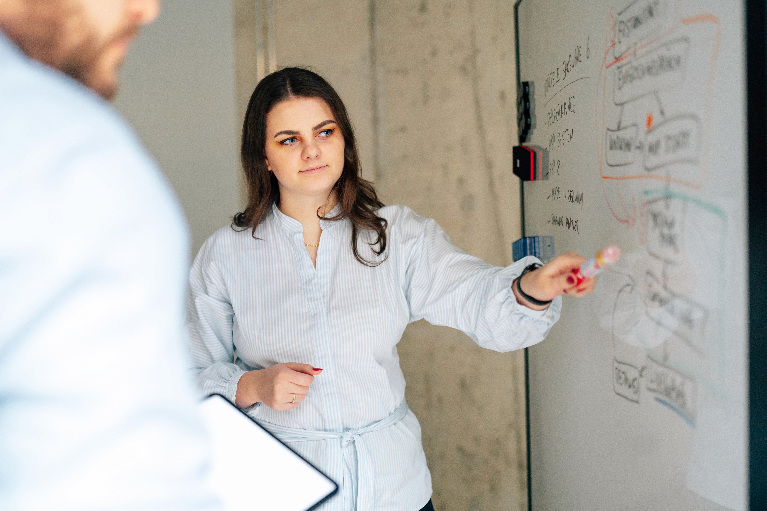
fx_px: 852
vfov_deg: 33.4
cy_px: 264
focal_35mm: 40
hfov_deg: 48.5
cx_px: 362
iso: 1600
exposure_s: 1/200
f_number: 1.4
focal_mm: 35
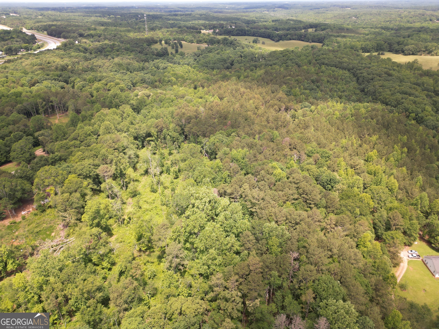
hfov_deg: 71.6
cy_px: 164
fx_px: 304
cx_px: 220
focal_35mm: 24
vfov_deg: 56.8
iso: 100
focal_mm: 6.72
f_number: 1.7
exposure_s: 1/15
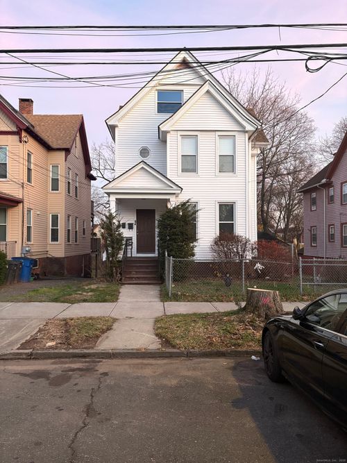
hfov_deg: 53.0
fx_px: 348
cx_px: 174
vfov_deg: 67.3
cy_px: 232
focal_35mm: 26
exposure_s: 1/60
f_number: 1.6
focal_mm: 5.96
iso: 250
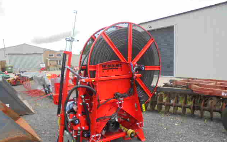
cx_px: 112
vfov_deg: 44.3
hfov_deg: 66.5
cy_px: 85
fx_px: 173
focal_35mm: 28
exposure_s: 1/200
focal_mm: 4.6
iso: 100
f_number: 3.5
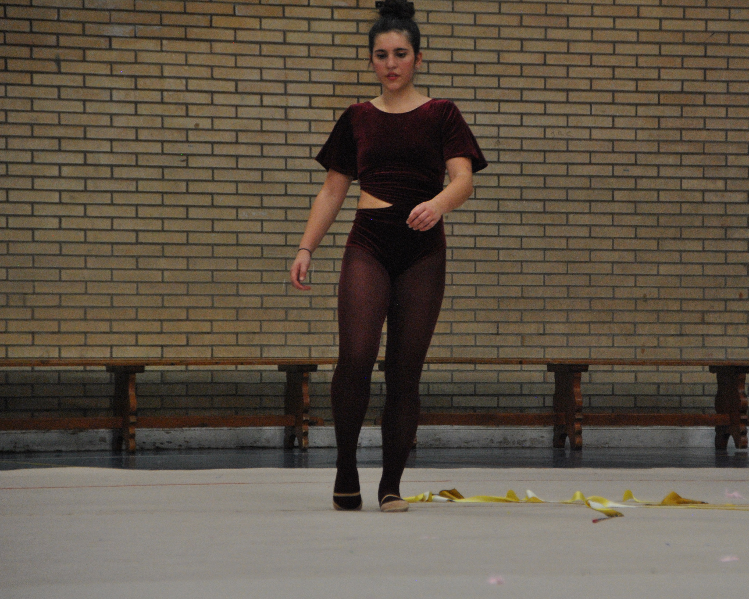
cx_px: 486
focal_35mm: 239
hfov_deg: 8.1
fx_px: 5298
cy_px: 273
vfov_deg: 6.5
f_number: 5.6
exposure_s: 1/160
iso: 800
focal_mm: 122
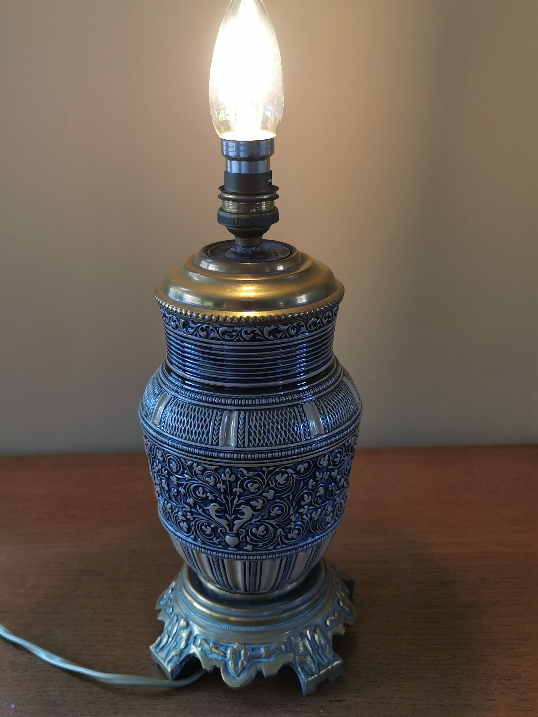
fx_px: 829
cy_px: 358
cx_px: 269
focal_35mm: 40
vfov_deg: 46.8
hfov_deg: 36.0
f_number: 1.6
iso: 50
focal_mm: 5.56
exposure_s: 1/115
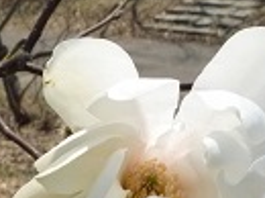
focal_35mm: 108
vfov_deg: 13.6
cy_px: 165
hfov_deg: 18.2
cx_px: 149
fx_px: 825
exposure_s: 1/1300
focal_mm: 6.3
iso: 400
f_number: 5.6
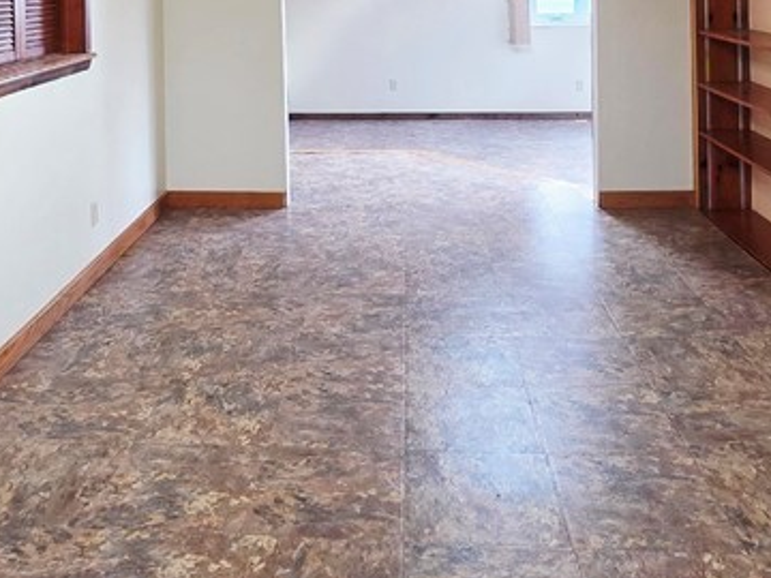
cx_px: 330
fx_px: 824
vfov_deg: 34.1
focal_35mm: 37
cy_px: -41
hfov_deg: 50.0
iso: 160
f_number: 1.9
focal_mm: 2.2
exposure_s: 1/60.2
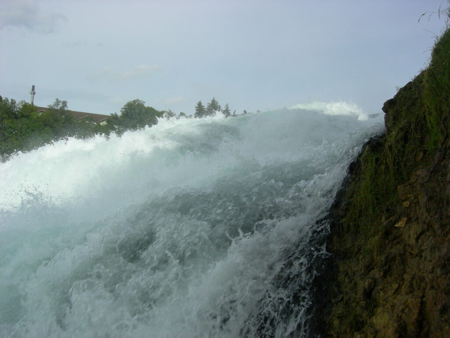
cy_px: 169
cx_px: 225
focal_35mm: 36
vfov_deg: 39.7
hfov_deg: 51.4
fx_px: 468
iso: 64
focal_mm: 7.5
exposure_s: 1/342
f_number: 6.8
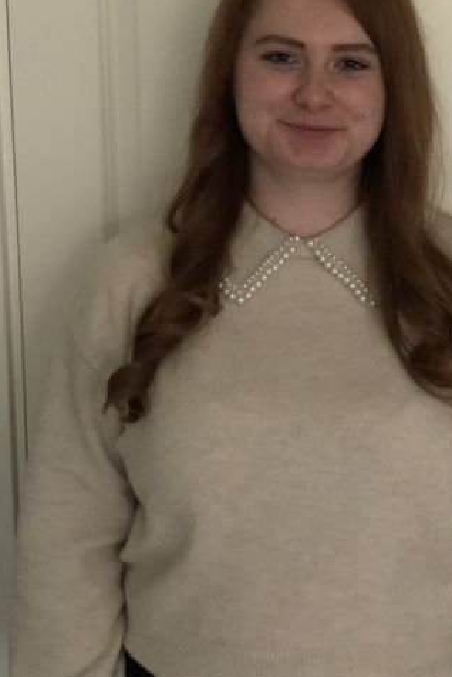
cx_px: 314
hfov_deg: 19.9
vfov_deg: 29.6
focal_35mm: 68
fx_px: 1281
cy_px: 284
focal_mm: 6
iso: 250
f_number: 2.4
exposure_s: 1/8
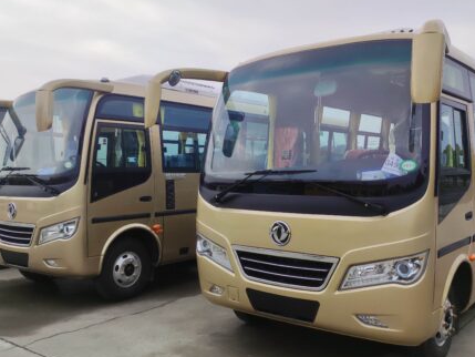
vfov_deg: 40.7
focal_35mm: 35
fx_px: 480
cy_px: 187
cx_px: 244
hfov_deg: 52.6
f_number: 1.89
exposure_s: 1/482
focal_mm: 5.43
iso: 50
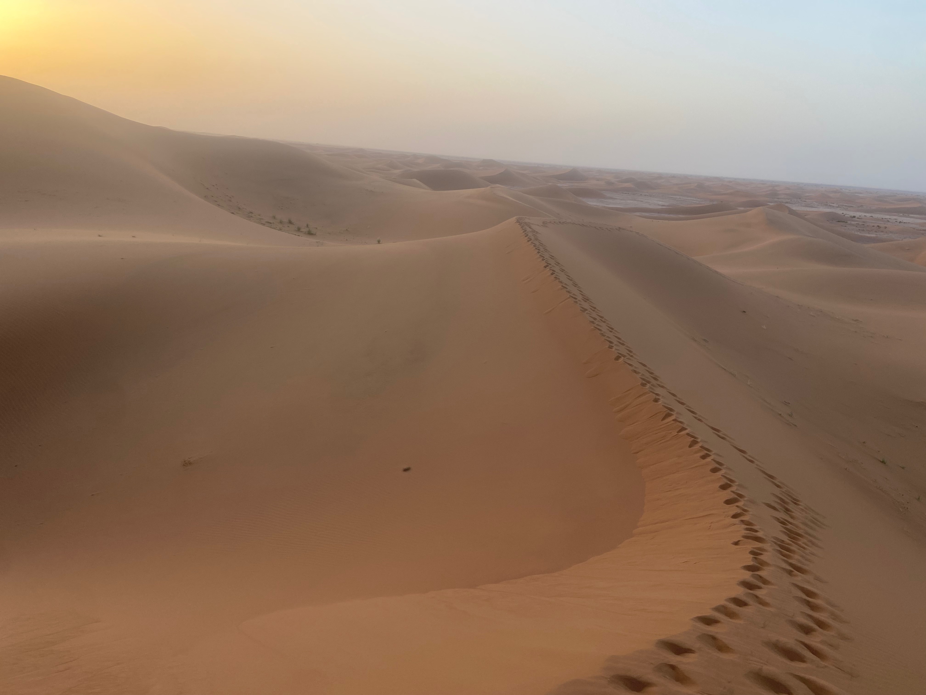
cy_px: 348
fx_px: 696
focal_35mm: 26
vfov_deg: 53.1
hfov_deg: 67.3
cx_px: 463
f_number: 1.8
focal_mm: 4.25
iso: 32
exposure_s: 1/179
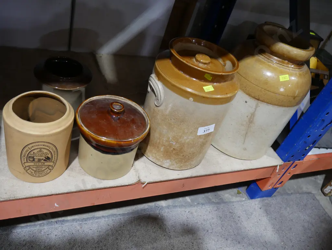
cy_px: 125
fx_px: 288
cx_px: 166
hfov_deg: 59.9
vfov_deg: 46.8
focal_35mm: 30
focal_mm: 15
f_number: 3.6
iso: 500
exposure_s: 1/60
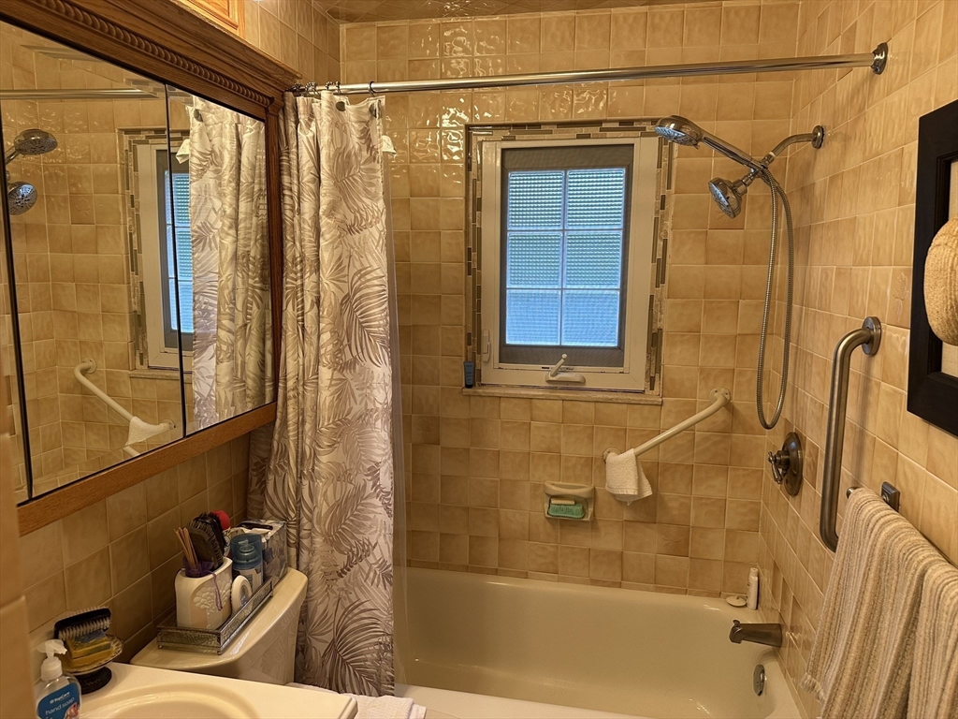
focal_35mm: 24
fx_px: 664
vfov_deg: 56.8
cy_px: 360
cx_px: 479
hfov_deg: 71.6
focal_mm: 6.86
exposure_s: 1/120
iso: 125
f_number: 1.78
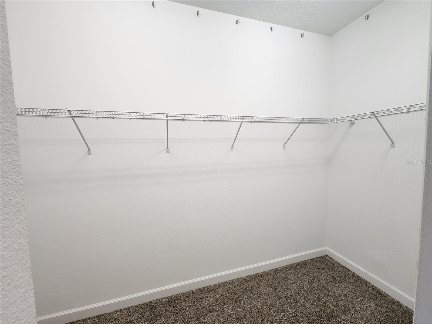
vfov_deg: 89.9
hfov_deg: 106.2
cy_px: 162
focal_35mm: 13
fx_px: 162
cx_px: 216
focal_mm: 2.2
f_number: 2.2
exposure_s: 1/60
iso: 100
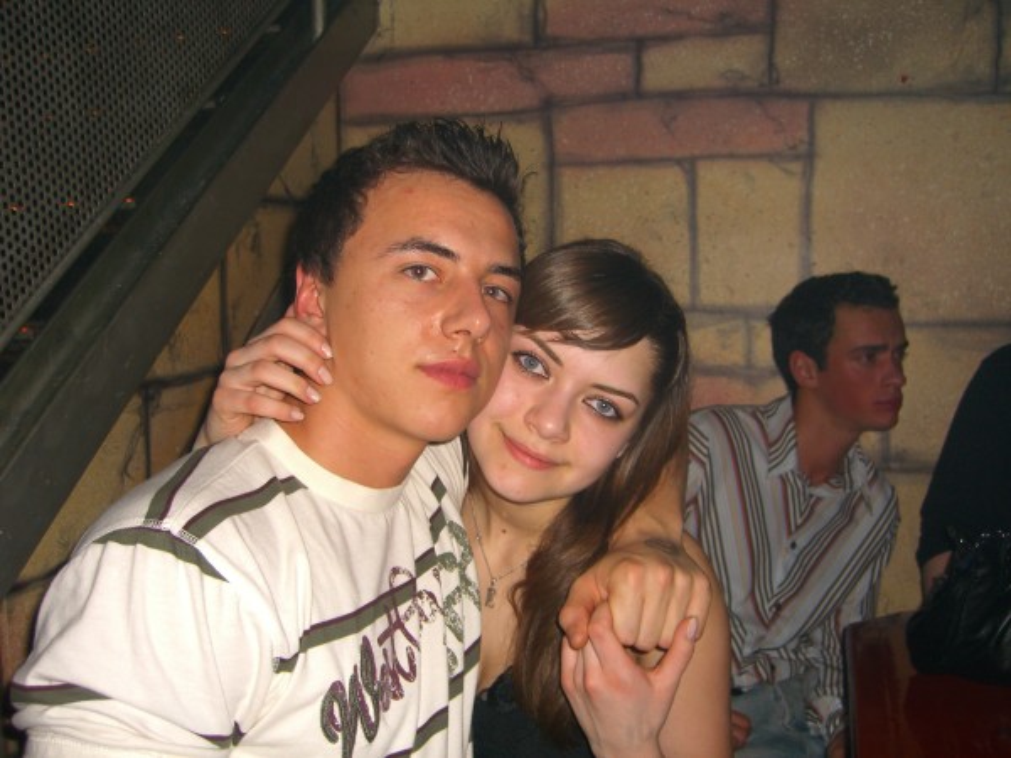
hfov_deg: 49.0
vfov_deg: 37.7
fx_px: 1110
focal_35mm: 38
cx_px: 506
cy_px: 379
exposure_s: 1/60
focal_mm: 7.9
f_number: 2.8
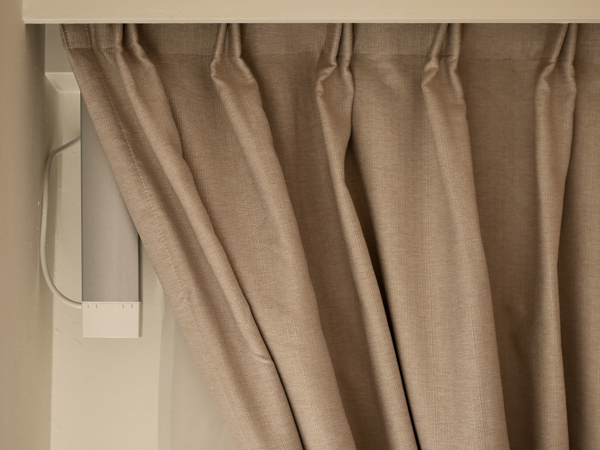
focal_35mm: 38
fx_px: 659
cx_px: 308
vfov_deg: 37.7
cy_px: 224
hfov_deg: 49.0
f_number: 2
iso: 250
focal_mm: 35
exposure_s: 1/40
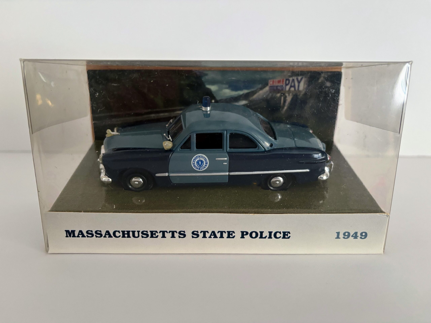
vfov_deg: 53.1
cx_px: 216
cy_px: 162
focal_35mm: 26
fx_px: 324
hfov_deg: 67.3
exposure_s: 1/60
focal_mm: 5.96
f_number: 1.6
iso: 500
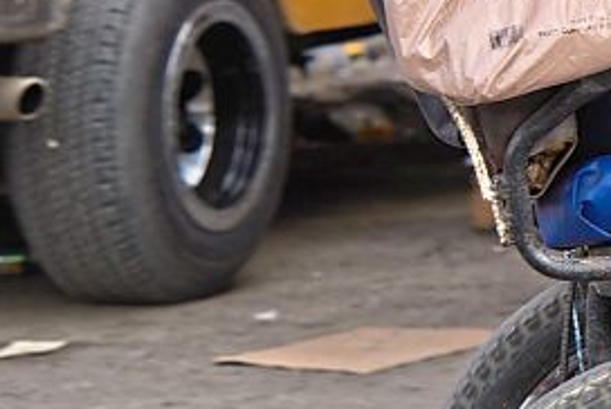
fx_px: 6184
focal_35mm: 364
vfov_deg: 3.8
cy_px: -22
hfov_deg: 5.5
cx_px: 1247
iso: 100
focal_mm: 80
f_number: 4.5
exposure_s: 1/400
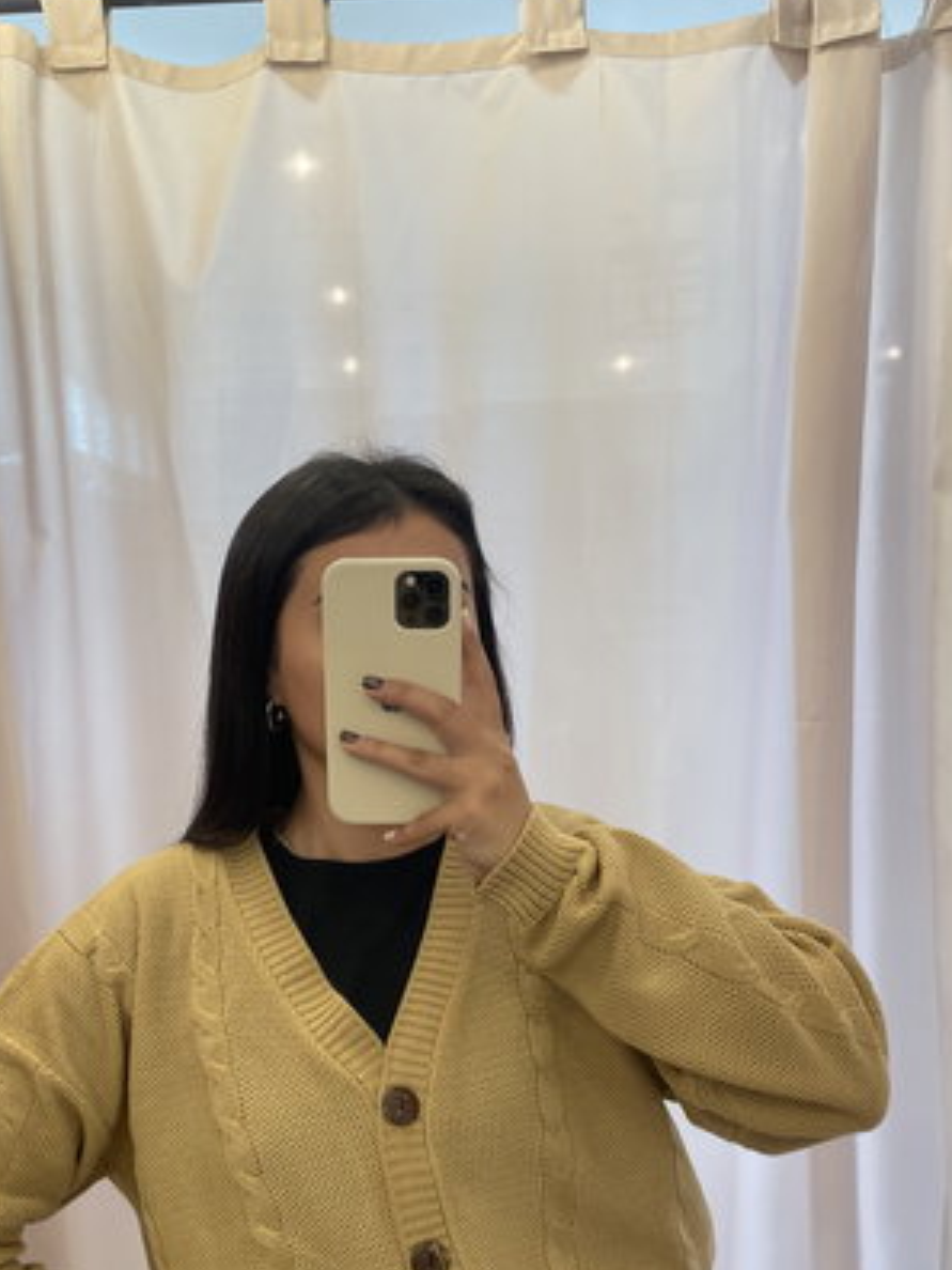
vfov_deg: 52.0
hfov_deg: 40.6
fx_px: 1283
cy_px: 807
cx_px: 420
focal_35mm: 35
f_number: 1.6
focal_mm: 4.2
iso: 100
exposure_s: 1/100
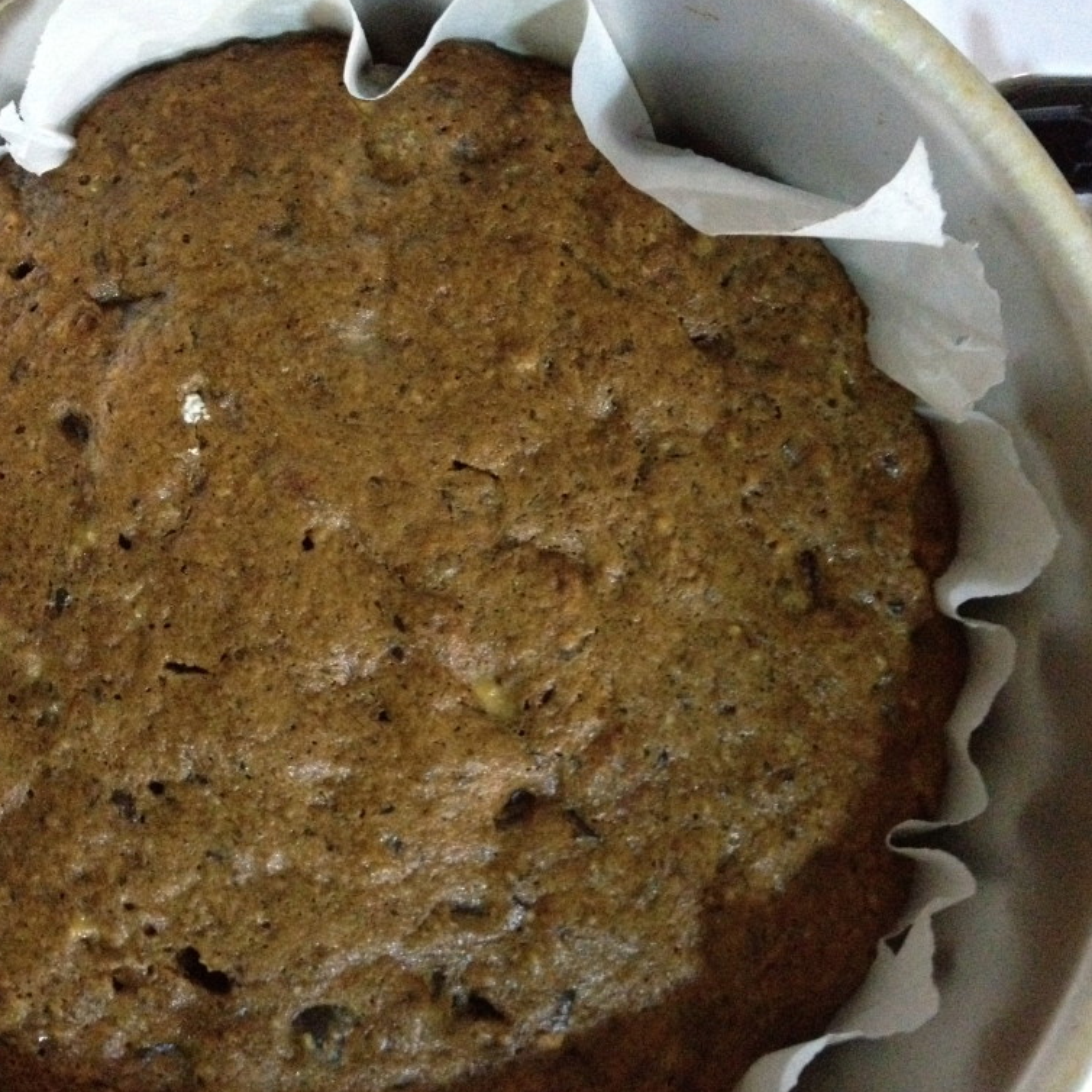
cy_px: 542
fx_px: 1499
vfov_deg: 40.0
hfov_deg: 39.8
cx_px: 420
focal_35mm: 42
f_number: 2.4
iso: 800
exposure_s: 1/15
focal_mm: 4.28
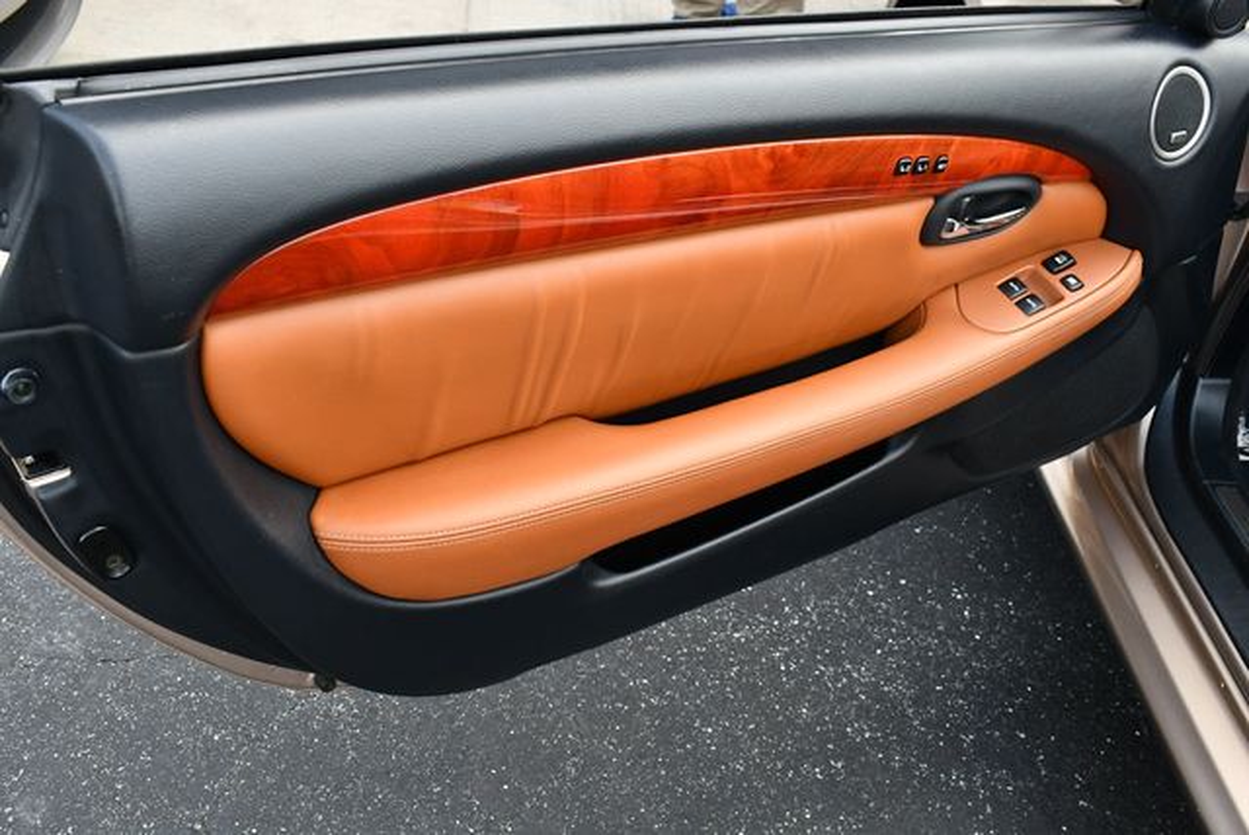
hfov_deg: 53.1
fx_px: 1250
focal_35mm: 36
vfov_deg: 36.9
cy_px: 418
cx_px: 624
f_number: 5
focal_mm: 18
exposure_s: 1/250
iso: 400
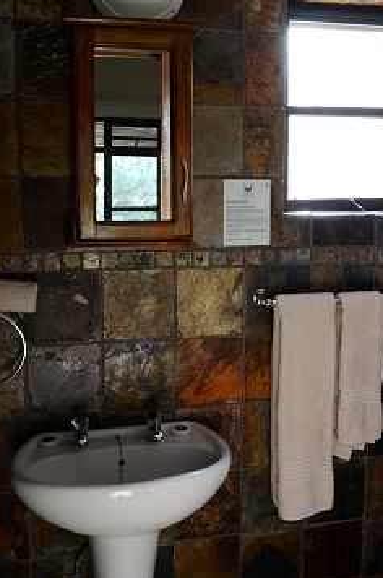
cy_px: 231
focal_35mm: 36
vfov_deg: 53.3
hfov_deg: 37.1
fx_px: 571
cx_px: 199
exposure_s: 1/8
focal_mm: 19
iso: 400
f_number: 8
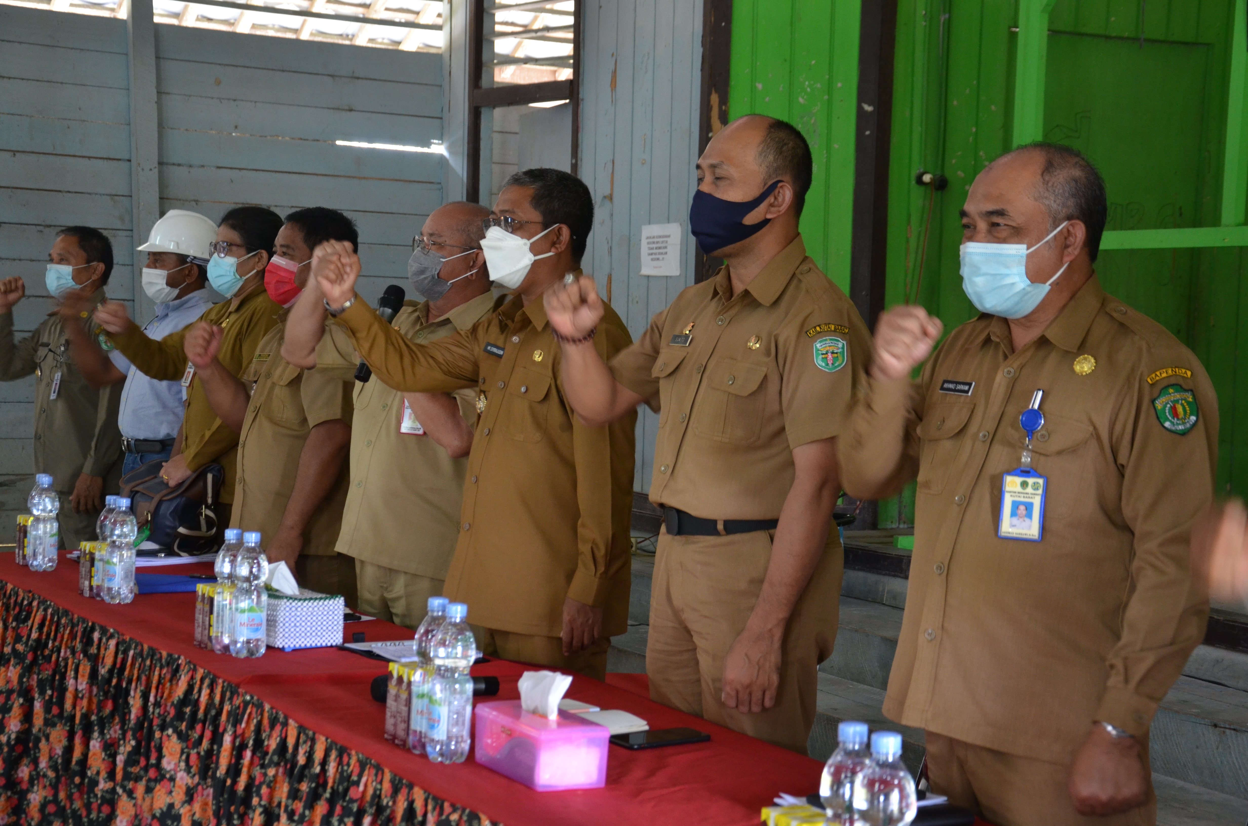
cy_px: 413
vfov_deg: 21.5
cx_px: 624
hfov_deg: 32.0
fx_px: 2179
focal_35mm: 63
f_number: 4.8
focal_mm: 42
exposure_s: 1/30
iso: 800
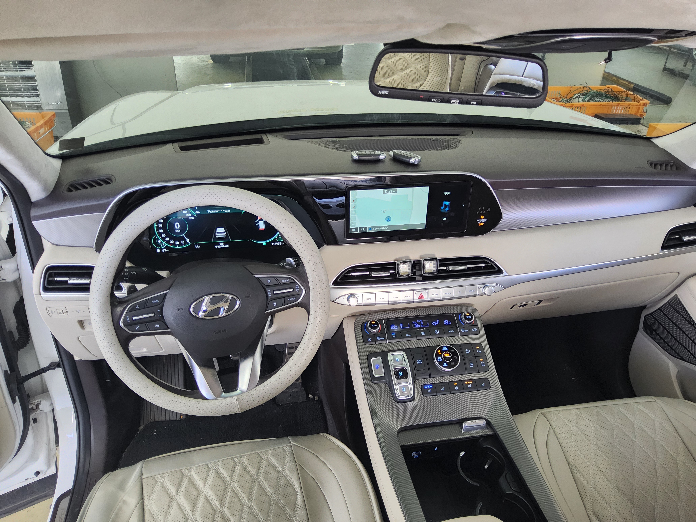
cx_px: 348
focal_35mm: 25
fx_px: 503
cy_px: 261
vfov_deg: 54.9
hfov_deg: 69.4
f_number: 2
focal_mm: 3.08
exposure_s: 1/100
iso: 160
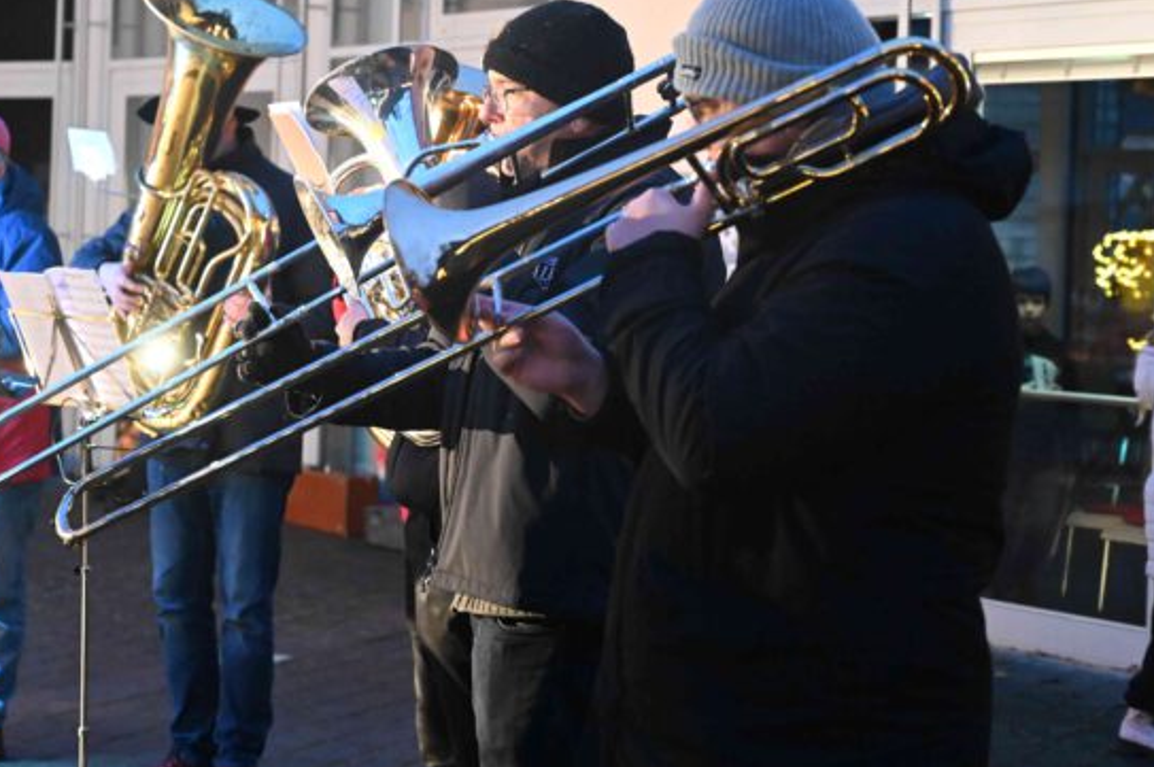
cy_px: 256
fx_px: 2626
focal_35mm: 82
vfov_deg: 16.6
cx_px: 480
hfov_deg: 24.8
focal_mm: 58
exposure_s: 1/13
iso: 12800
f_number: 4
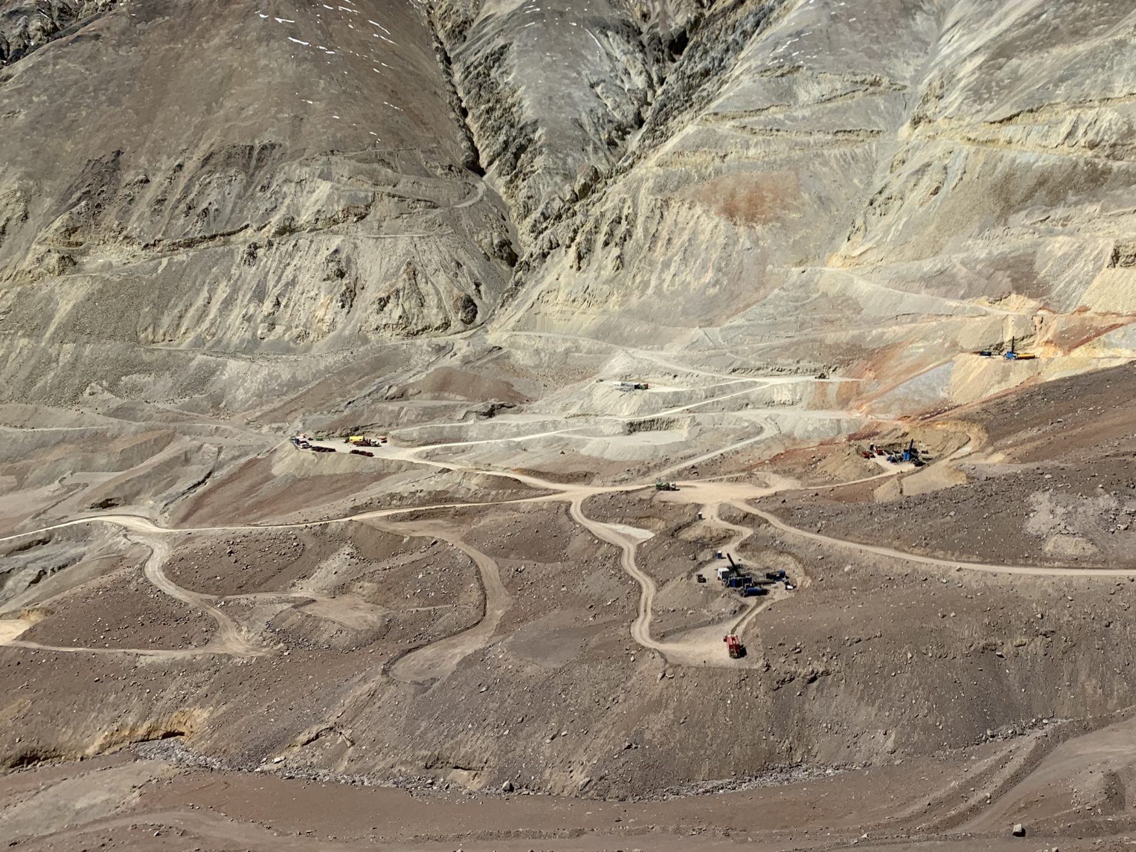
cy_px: 334
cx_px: 792
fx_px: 1247
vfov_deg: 37.6
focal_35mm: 38
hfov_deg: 47.8
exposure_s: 1/4673
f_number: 1.8
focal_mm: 4.25
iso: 25
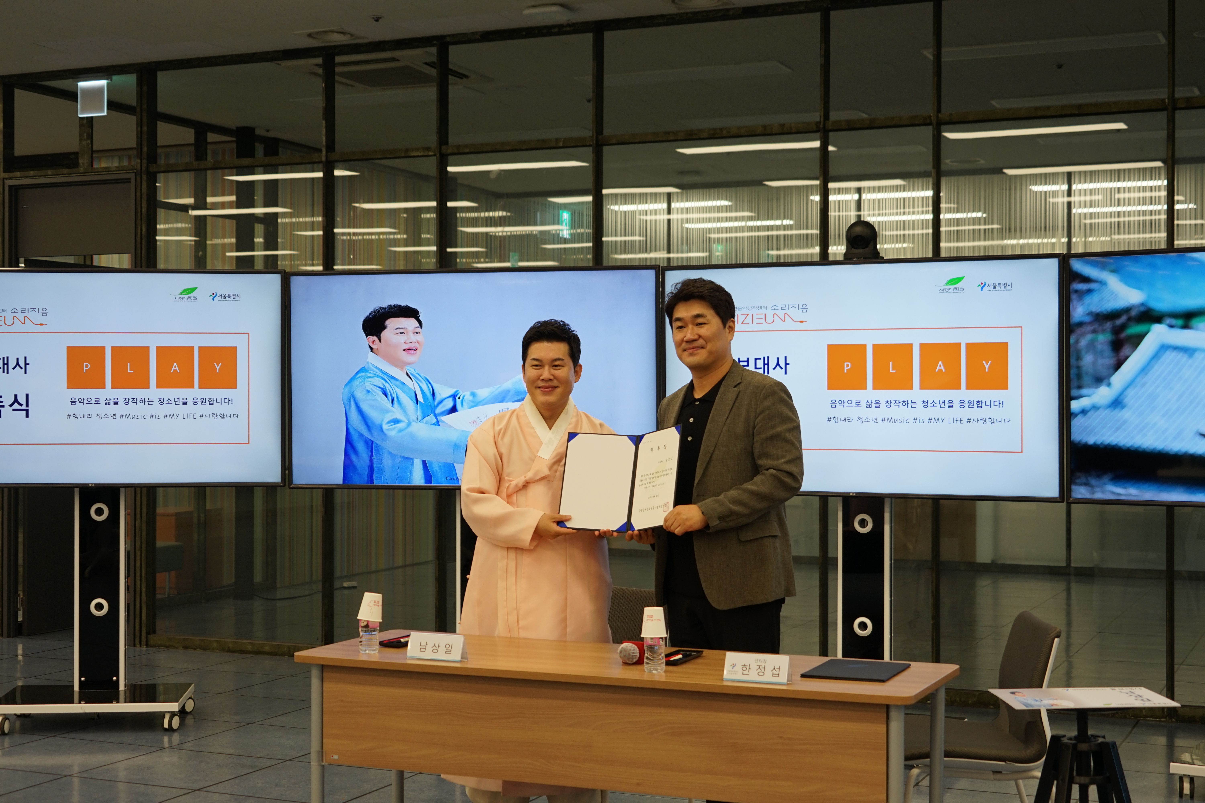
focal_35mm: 49
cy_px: 402
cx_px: 602
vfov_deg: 27.5
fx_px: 1640
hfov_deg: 40.3
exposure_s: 1/60
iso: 320
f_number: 4.5
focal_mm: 49
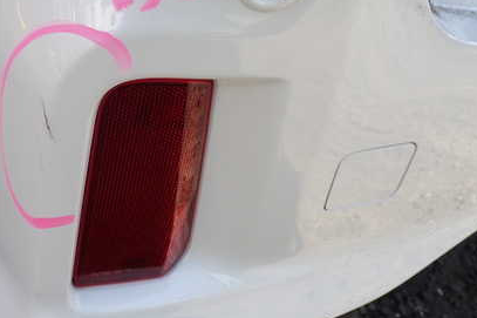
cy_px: 88
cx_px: 159
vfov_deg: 28.9
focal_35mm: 46
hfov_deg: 42.2
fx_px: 609
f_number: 3.2
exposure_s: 1/320
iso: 100
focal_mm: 5.4
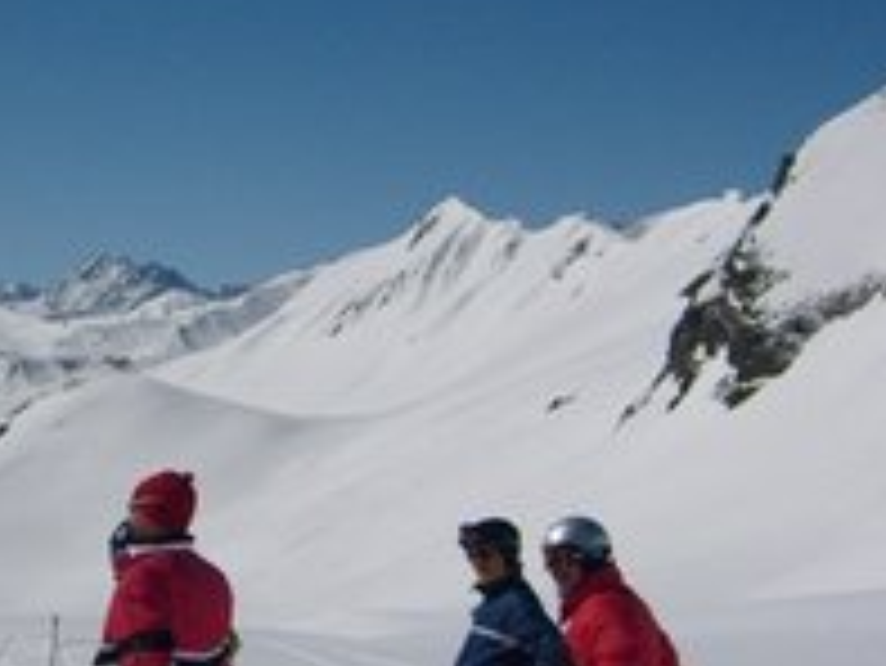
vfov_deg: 20.7
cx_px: 279
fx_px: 1818
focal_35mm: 71
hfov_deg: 27.2
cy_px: 266
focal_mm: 5.8
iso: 80
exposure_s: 1/1500
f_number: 7.1
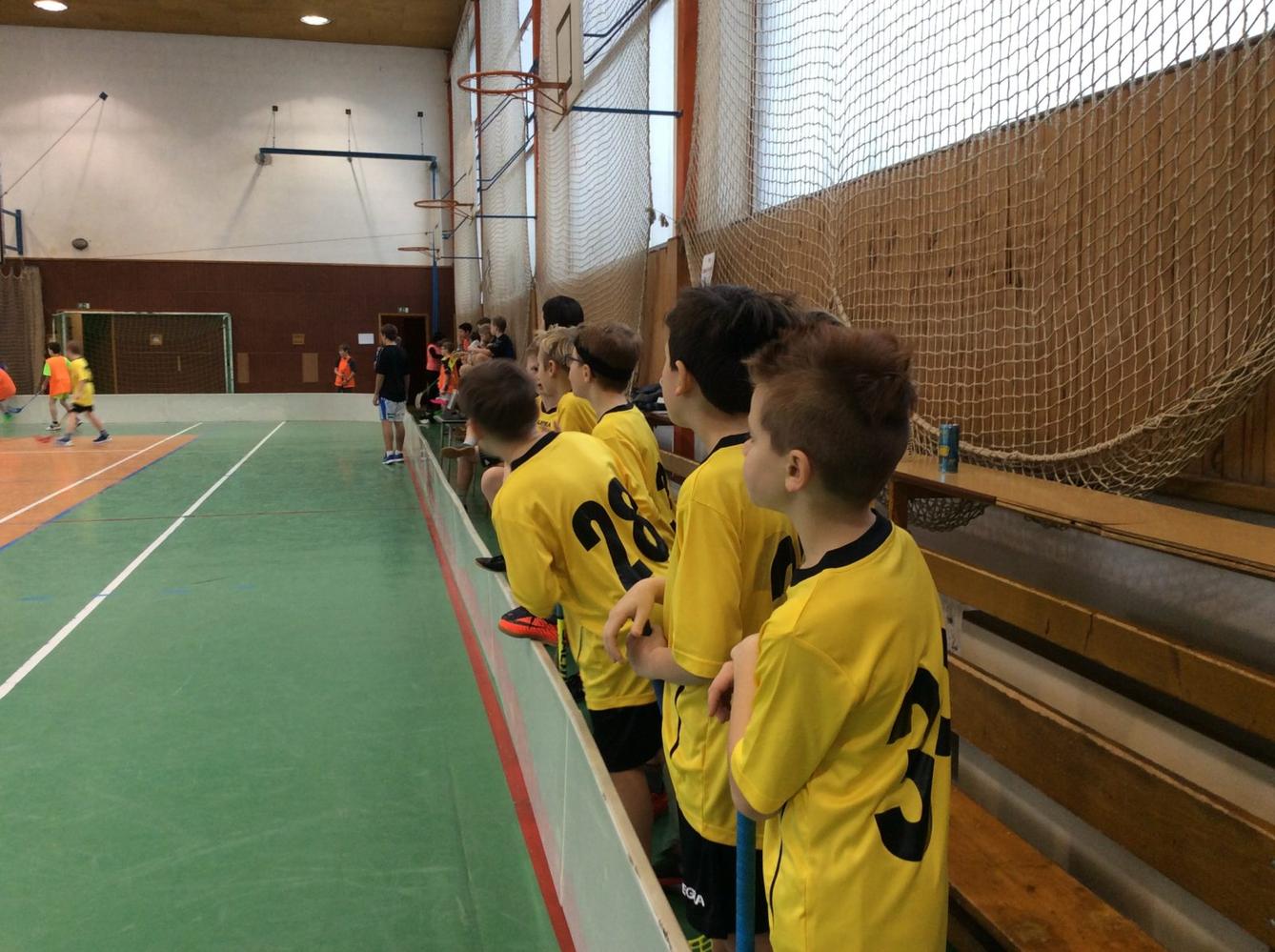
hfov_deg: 56.9
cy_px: 476
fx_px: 1177
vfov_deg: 44.0
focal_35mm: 32
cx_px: 638
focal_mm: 3.3
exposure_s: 1/24
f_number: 2.4
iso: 50
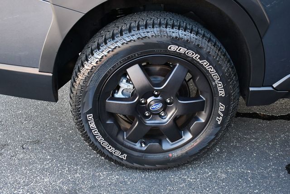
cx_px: 145
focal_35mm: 44
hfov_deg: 44.5
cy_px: 97
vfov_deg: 30.6
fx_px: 355
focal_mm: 22
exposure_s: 1/160
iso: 800
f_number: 3.8
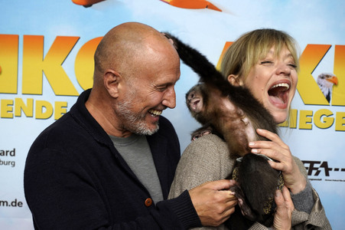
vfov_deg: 18.2
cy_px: 115
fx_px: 718
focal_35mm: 75
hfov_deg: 27.0
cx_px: 172
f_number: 5.6
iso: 640
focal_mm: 75
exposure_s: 1/160
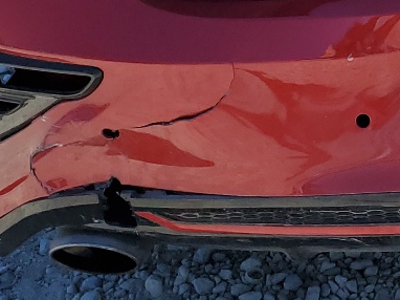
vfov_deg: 12.5
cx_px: 506
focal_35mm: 109
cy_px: -217
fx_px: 1259
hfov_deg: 17.1
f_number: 1.5
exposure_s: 1/1667
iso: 50
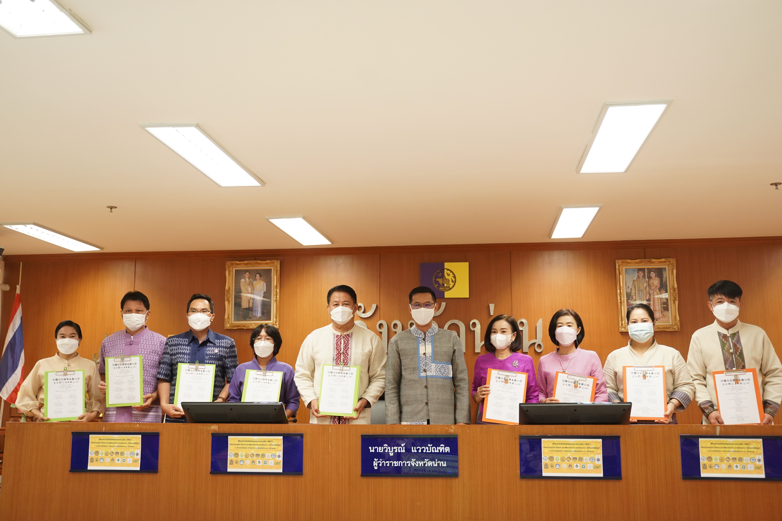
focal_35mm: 36
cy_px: 260
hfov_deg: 53.1
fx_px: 782
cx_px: 391
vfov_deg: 36.9
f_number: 2.8
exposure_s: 1/320
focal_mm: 36
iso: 2500
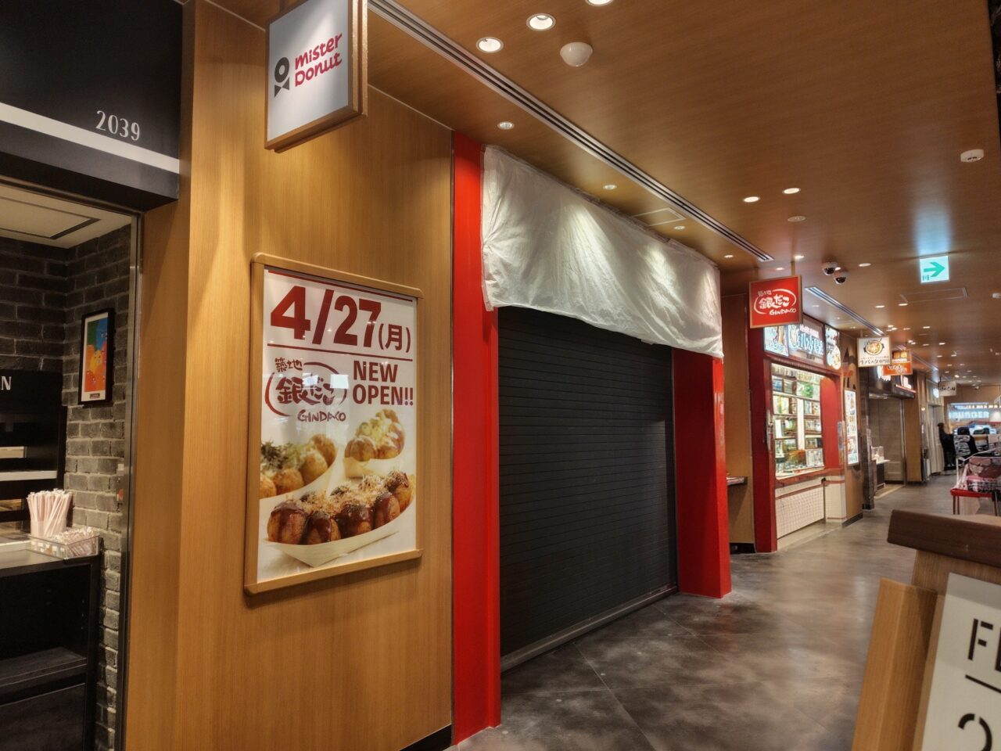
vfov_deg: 58.9
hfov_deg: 73.9
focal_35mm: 23
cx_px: 500
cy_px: 376
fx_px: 665
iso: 173
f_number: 1.9
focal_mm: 5.6
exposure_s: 1/50
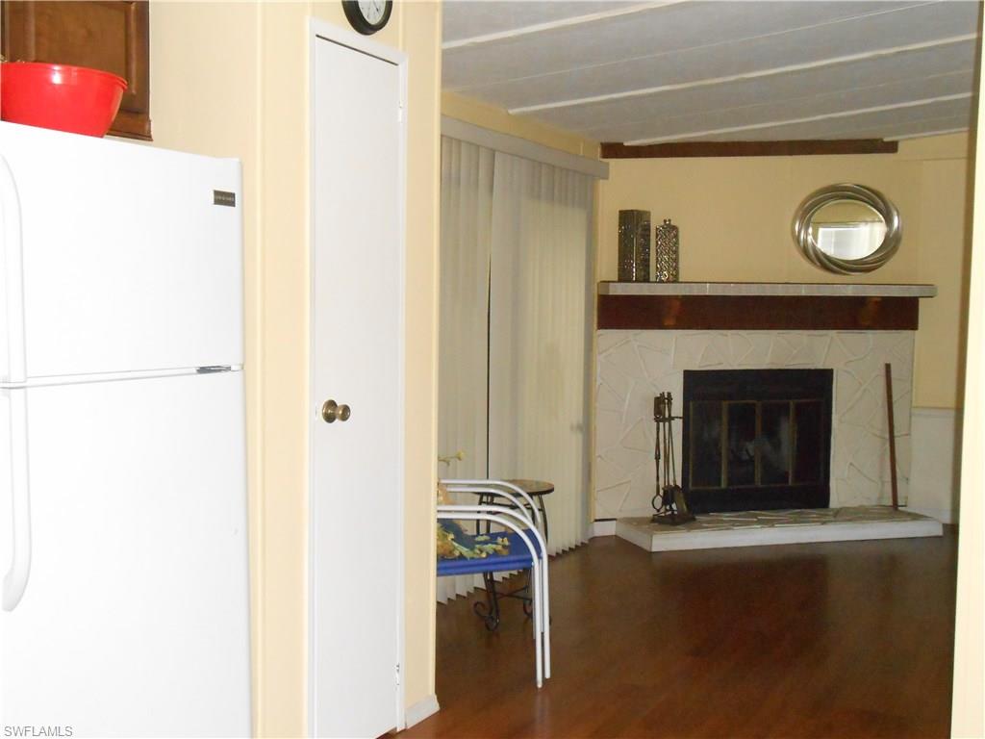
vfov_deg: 37.7
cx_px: 492
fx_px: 1081
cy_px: 370
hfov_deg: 49.0
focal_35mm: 38
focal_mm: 6.8
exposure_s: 1/30
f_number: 4.2
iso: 1000
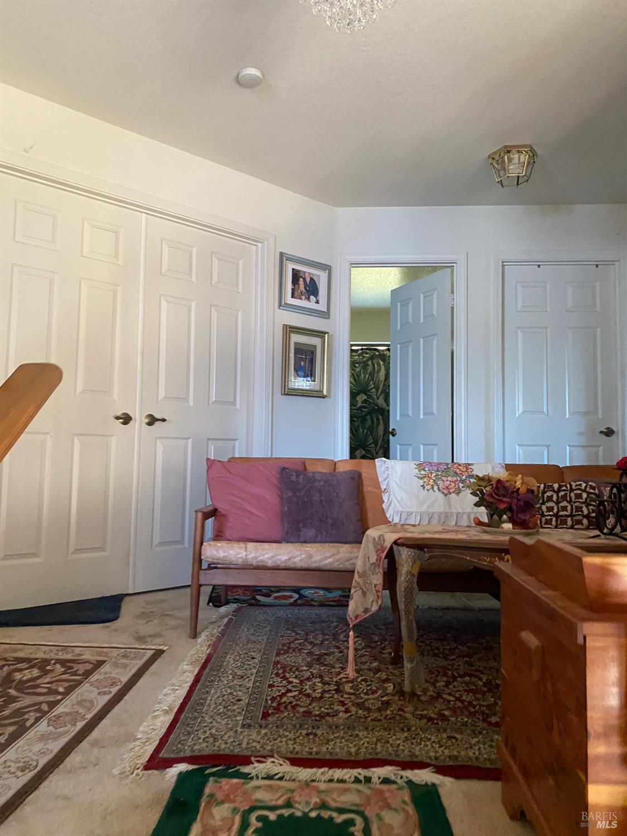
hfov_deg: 53.1
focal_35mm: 26
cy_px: 418
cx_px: 314
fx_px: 628
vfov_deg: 67.3
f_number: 1.8
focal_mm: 4.25
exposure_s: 1/60
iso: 500
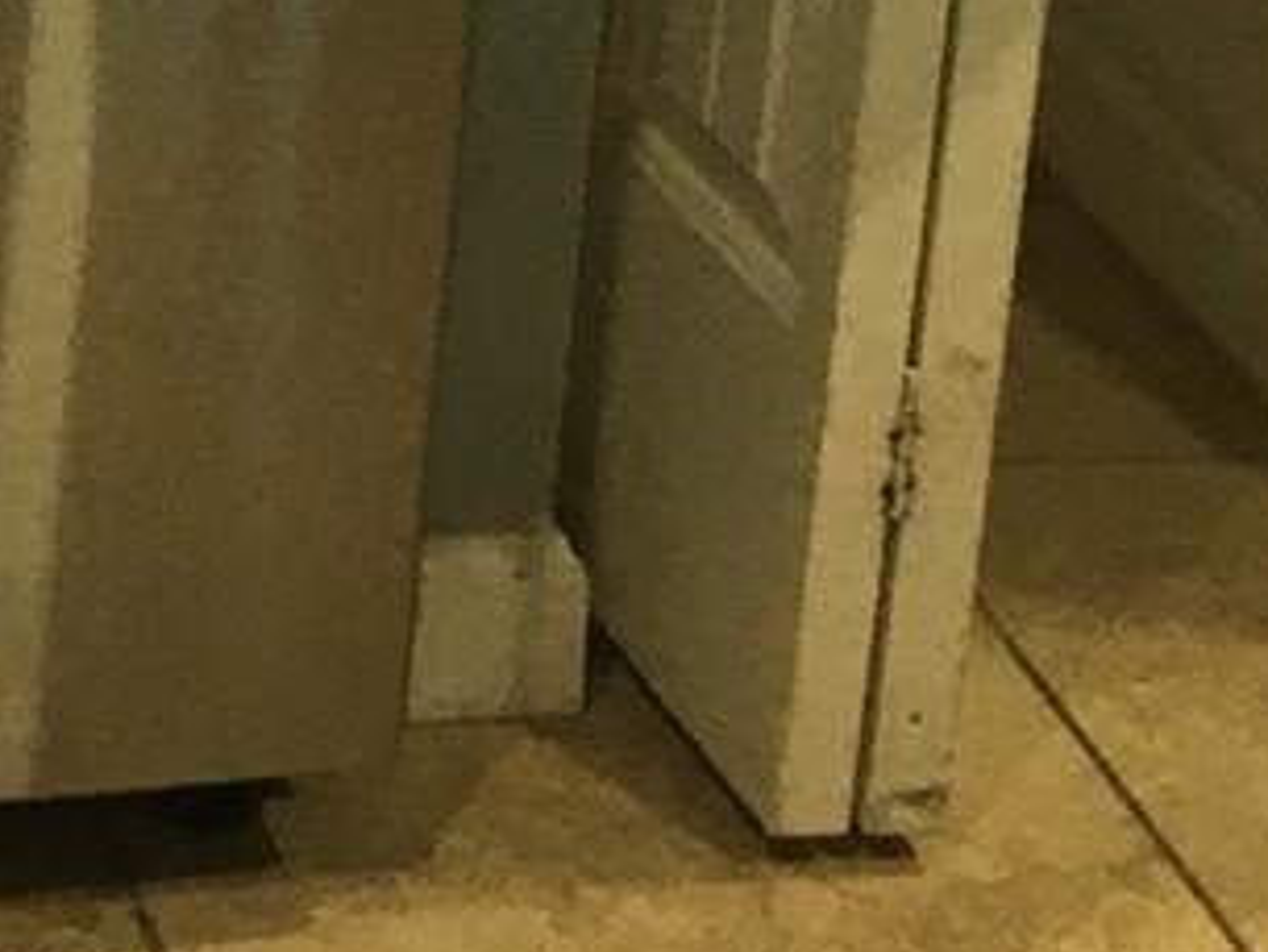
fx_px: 5570
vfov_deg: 8.8
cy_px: -1384
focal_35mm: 152
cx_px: -802
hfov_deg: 12.2
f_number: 2.2
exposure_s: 1/30
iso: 64
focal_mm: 4.15
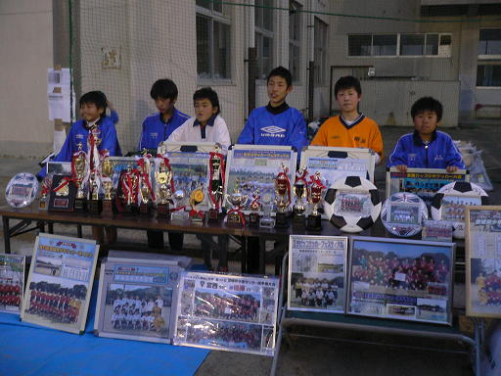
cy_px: 188
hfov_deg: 52.6
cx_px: 250
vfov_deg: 40.7
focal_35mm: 35
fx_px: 507
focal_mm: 5.8
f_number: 2.8
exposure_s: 1/8
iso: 200
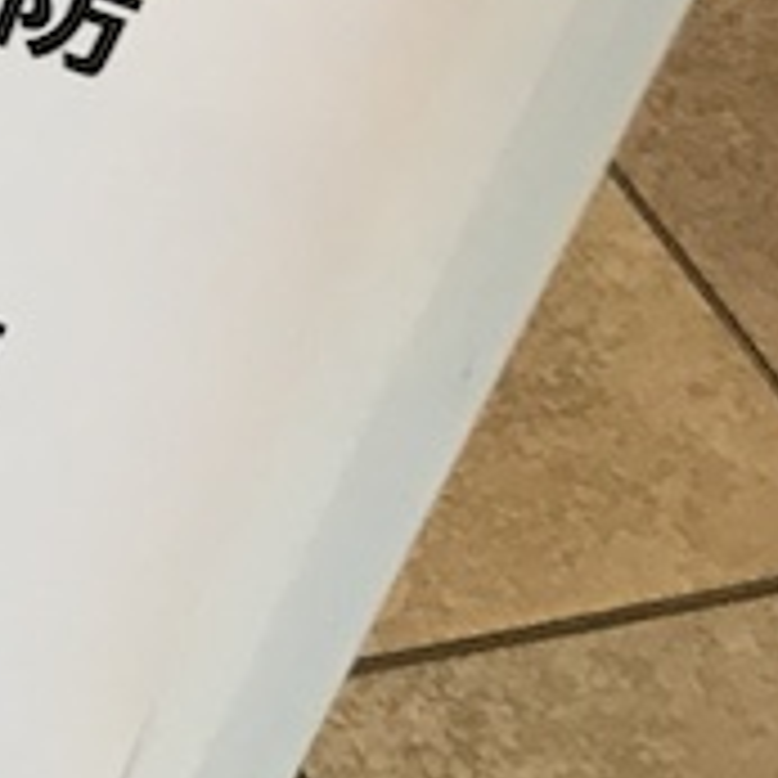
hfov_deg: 9.9
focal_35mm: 143
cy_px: -612
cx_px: -1385
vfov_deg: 11.4
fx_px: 3636
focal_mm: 3.99
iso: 25
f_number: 1.8
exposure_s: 1/40
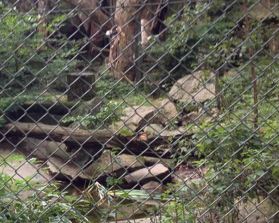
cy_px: 97
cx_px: 21
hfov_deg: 21.0
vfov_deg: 17.3
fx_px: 735
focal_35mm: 89
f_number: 2.4
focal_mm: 4.28
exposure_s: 1/30
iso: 50
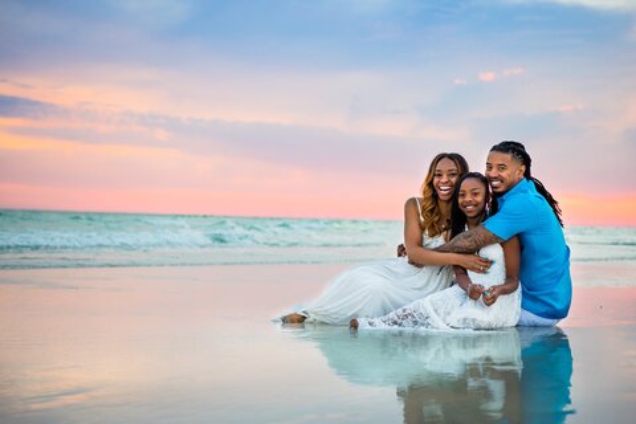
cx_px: 318
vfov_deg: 19.5
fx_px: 1237
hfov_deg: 28.8
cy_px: 212
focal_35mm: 70
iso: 320
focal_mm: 70
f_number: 4
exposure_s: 1/125
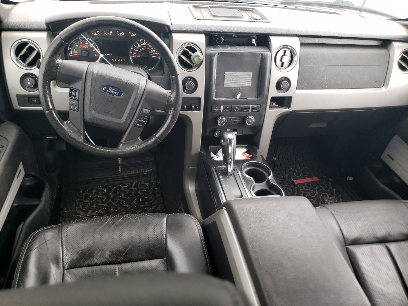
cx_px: 204
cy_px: 153
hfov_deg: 67.3
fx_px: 306
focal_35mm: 26
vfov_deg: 53.1
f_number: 1.5
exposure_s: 1/50
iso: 56
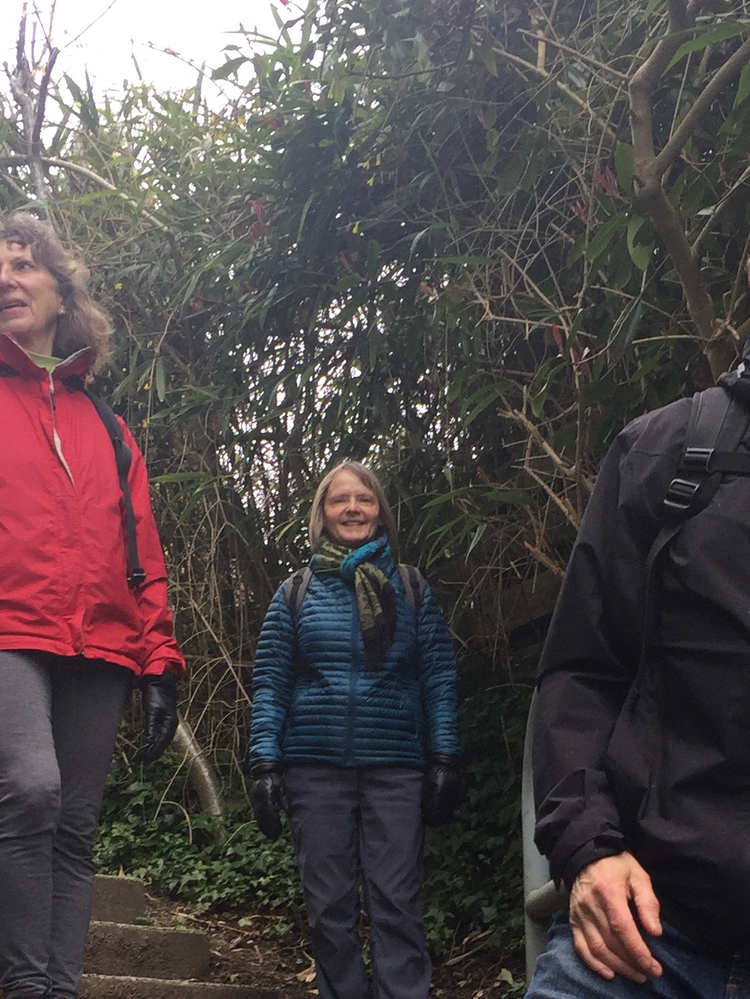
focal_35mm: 70
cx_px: 455
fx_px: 2022
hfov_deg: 21.0
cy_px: 918
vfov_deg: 26.7
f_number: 2.2
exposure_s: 1/120
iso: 32
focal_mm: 4.15
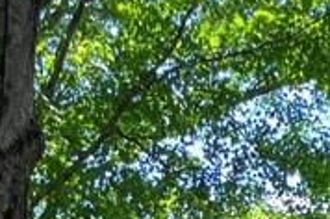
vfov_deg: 6.6
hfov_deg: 13.0
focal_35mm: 156
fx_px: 1427
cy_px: 924
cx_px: 360
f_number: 1.6
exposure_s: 1/164
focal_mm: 5.1
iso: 50
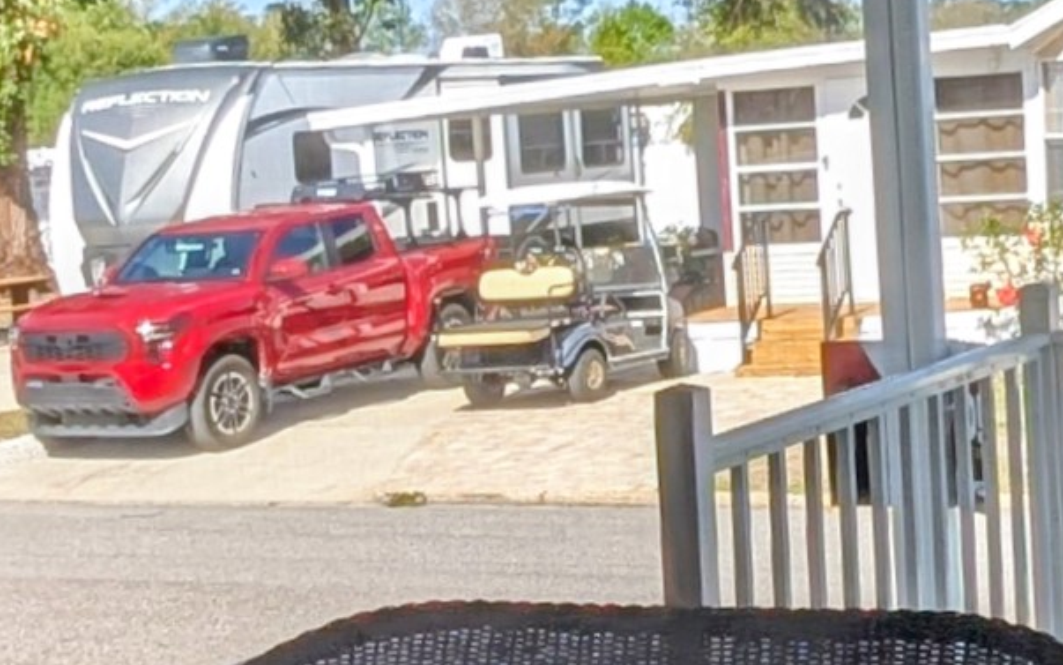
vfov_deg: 16.5
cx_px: 490
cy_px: 419
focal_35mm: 79
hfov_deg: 26.1
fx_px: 2289
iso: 38
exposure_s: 1/699
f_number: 1.95
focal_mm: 2.23
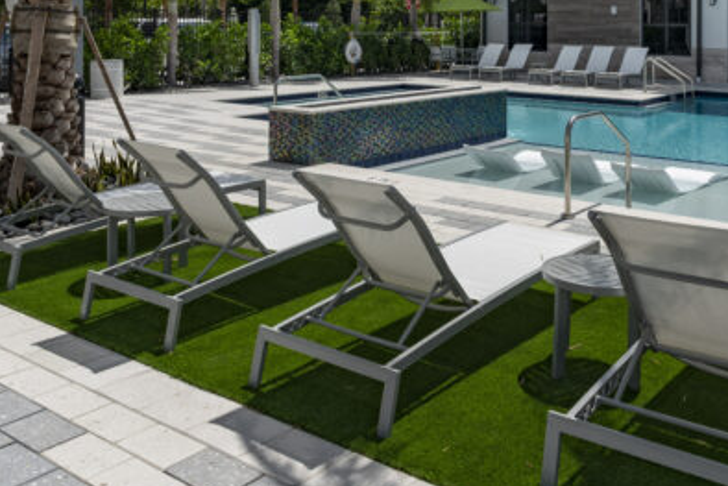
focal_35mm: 39
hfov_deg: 49.1
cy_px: -10
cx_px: 455
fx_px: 789
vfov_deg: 31.4
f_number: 10
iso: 50
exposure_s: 1/200
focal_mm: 15
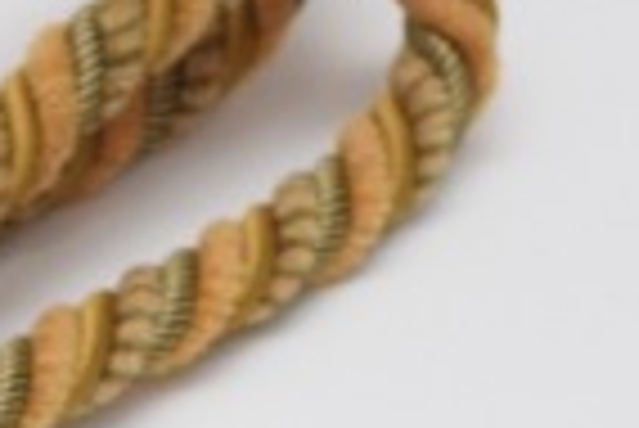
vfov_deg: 2.4
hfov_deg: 3.5
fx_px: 10297
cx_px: -531
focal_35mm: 580
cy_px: 1038
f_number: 5.6
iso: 1100
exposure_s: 1/60
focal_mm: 55
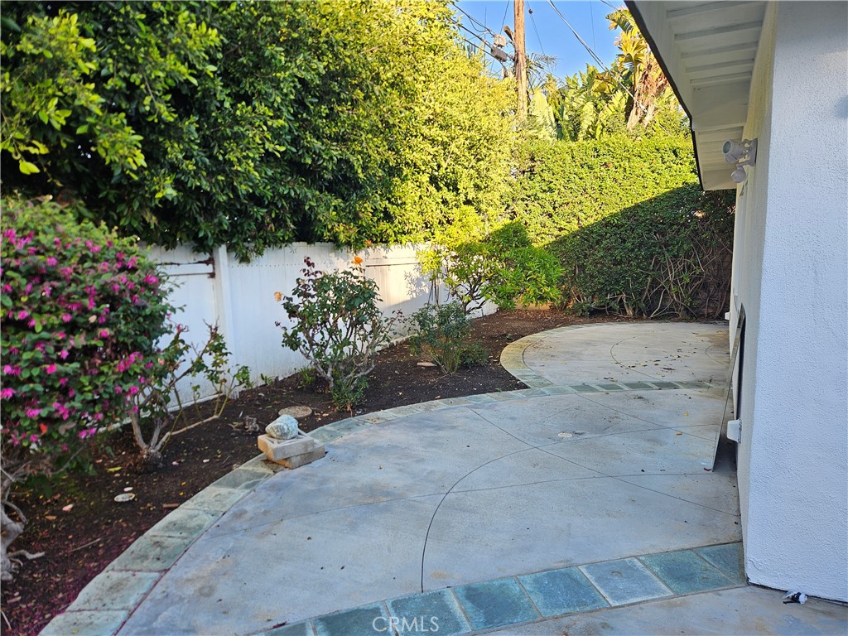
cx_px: 424
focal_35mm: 23
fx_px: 563
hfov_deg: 73.9
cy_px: 318
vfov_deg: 58.9
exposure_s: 1/180
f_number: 1.8
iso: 25
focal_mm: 5.4
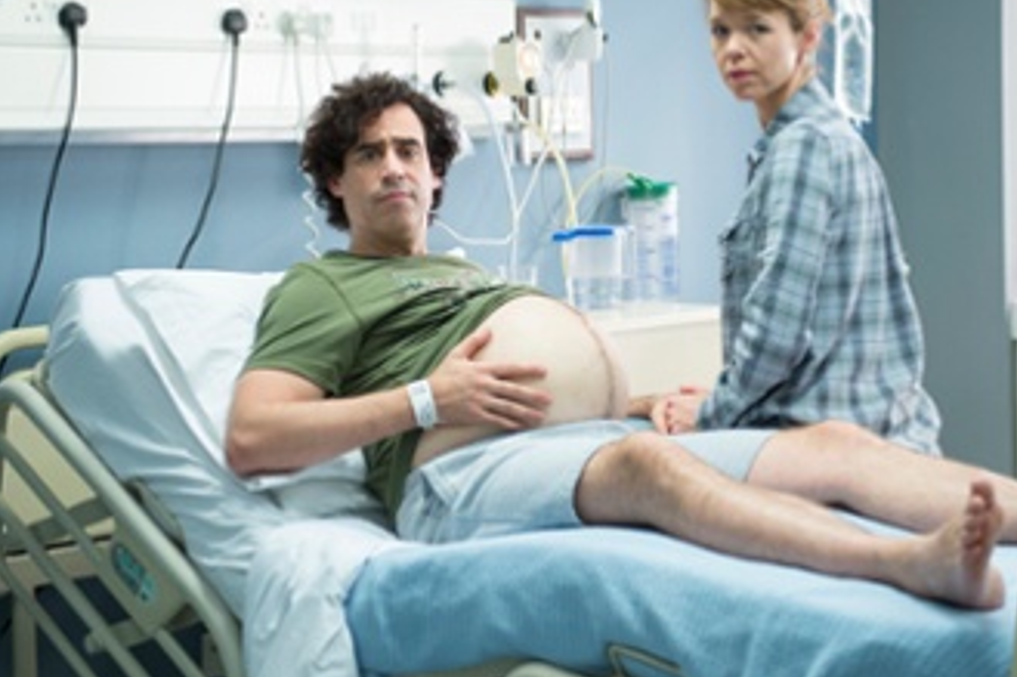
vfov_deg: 16.2
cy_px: 298
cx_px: 550
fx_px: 2372
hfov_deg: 24.2
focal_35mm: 84
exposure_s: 1/50
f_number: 2.8
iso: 400
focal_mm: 60
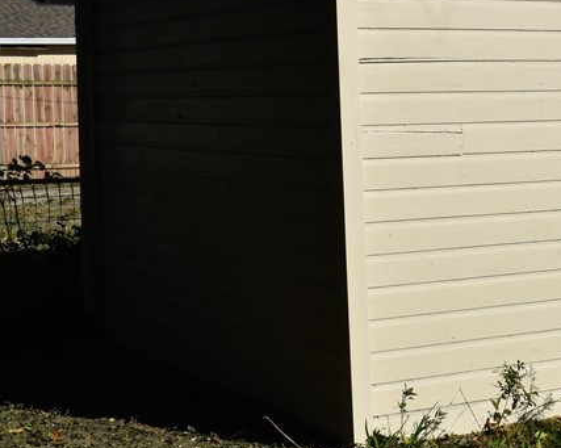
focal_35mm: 86
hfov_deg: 20.8
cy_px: 131
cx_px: 661
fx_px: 1427
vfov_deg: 17.8
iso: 100
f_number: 10
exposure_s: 1/400
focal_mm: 24
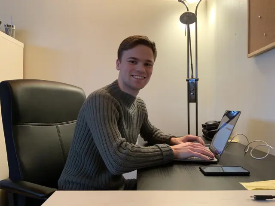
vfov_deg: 48.2
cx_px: 138
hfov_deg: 61.7
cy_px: 103
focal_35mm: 29
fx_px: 230
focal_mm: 3
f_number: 1.8
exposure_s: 1/50
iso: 125
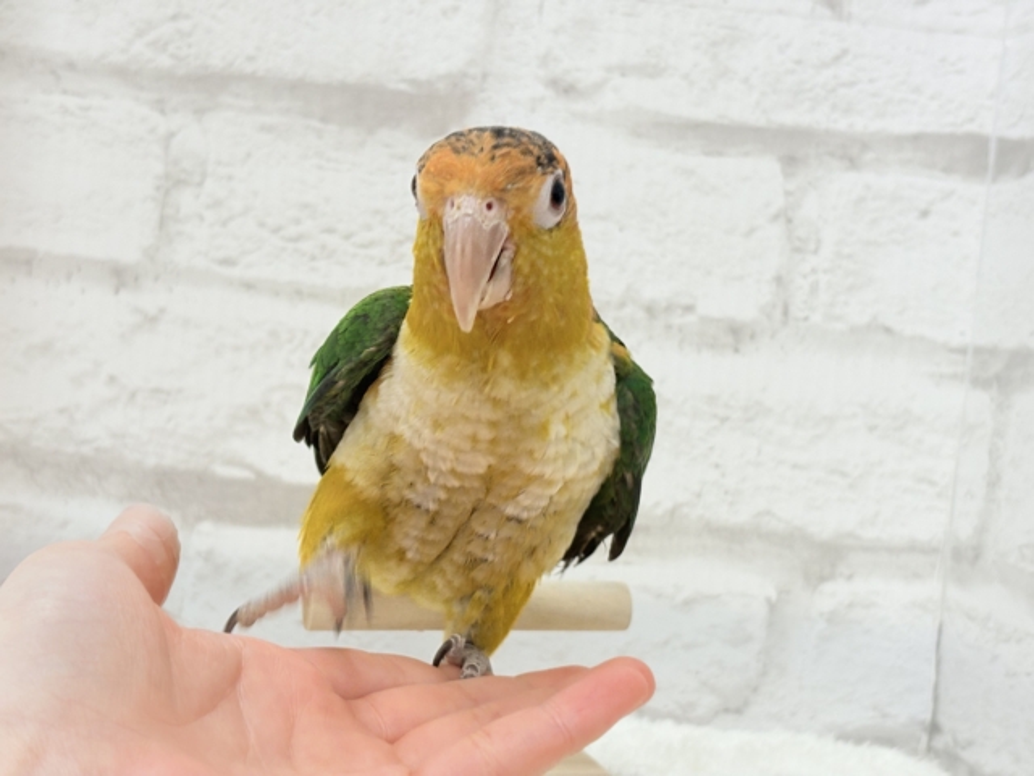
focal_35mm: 52
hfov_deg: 36.8
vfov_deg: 28.0
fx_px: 1553
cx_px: 517
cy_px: 388
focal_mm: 5.96
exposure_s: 1/50
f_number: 1.6
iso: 40
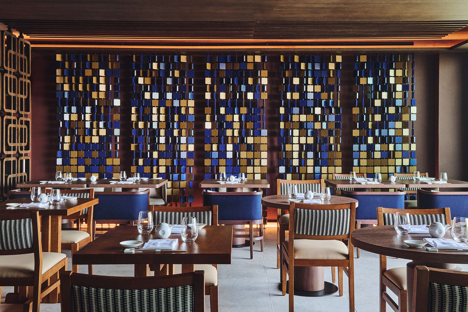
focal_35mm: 38
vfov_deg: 35.0
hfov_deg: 50.7
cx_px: 234
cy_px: 156
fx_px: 494
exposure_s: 1/8
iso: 500
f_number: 13
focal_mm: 38
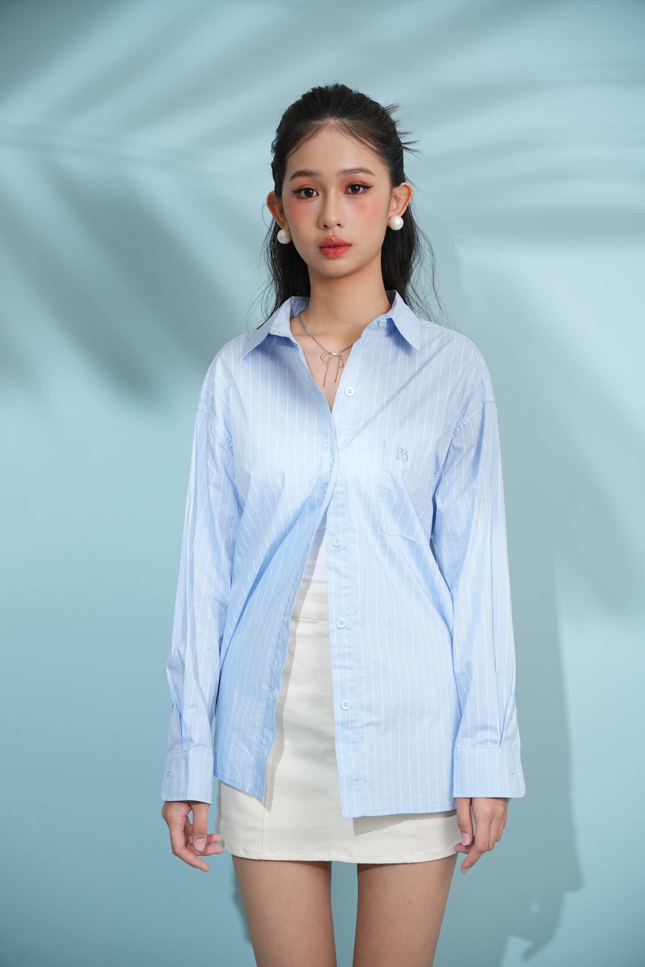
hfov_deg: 19.5
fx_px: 1881
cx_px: 322
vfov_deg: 28.8
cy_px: 484
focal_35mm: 70
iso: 250
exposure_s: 1/200
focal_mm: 70
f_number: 3.5
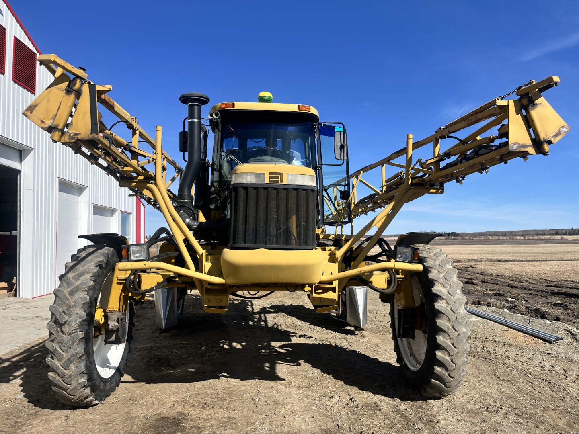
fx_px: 435
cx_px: 290
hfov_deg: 67.3
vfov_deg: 53.1
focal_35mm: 26
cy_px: 217
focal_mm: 5.1
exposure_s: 1/3745
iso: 50
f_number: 1.6
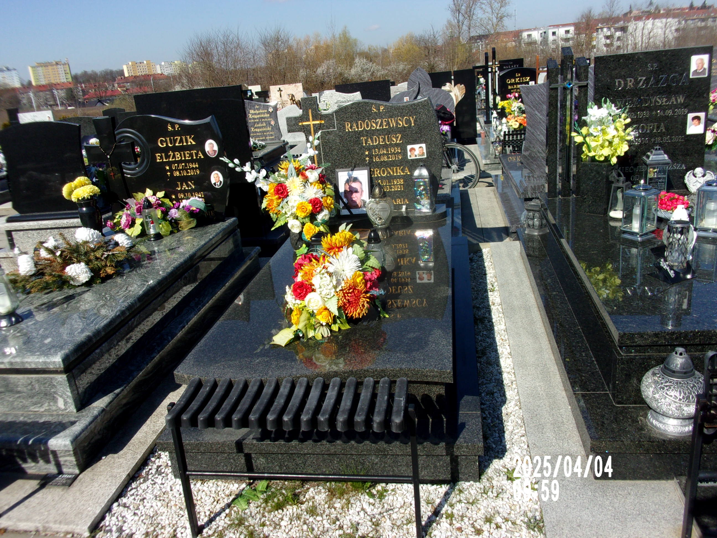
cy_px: 269
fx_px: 580
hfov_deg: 63.4
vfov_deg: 49.7
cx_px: 358
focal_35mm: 28
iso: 80
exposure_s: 1/105
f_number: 10.8
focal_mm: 5.1
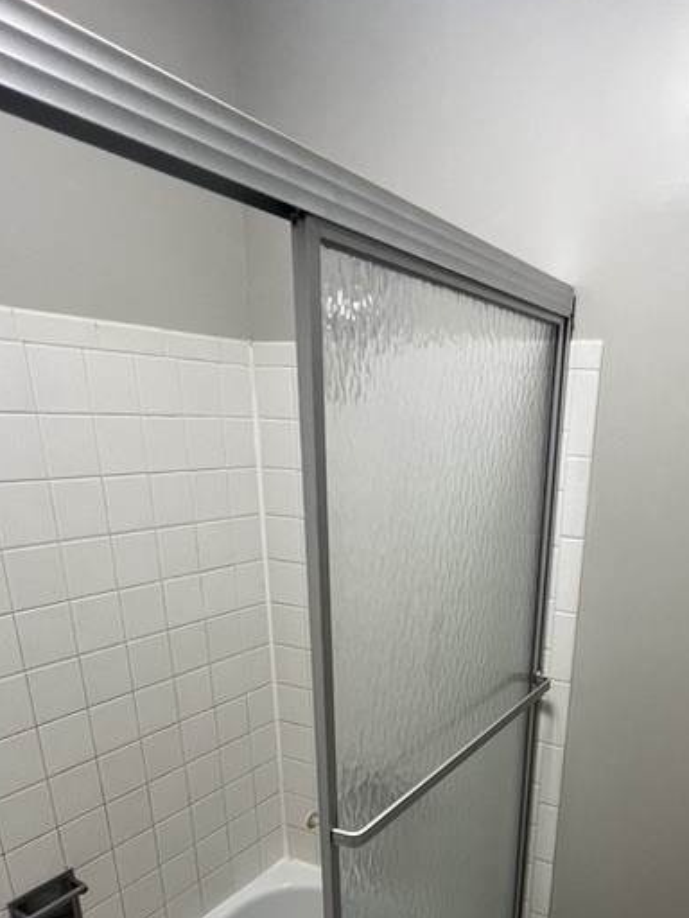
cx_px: 470
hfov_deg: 51.9
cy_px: 721
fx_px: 690
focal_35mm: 26
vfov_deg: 62.2
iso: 200
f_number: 1.8
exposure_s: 1/120
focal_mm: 1.57
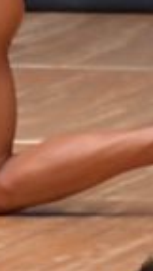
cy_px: -184
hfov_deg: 0.7
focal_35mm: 1690
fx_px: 12189
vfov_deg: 1.3
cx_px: -48
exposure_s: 1/400
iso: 6400
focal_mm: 200
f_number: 5.6
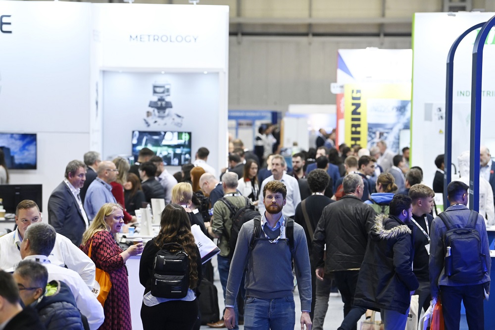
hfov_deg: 15.2
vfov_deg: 10.2
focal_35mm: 135
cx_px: 248
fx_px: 1856
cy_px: 165
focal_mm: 135
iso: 2500
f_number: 4
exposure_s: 1/250
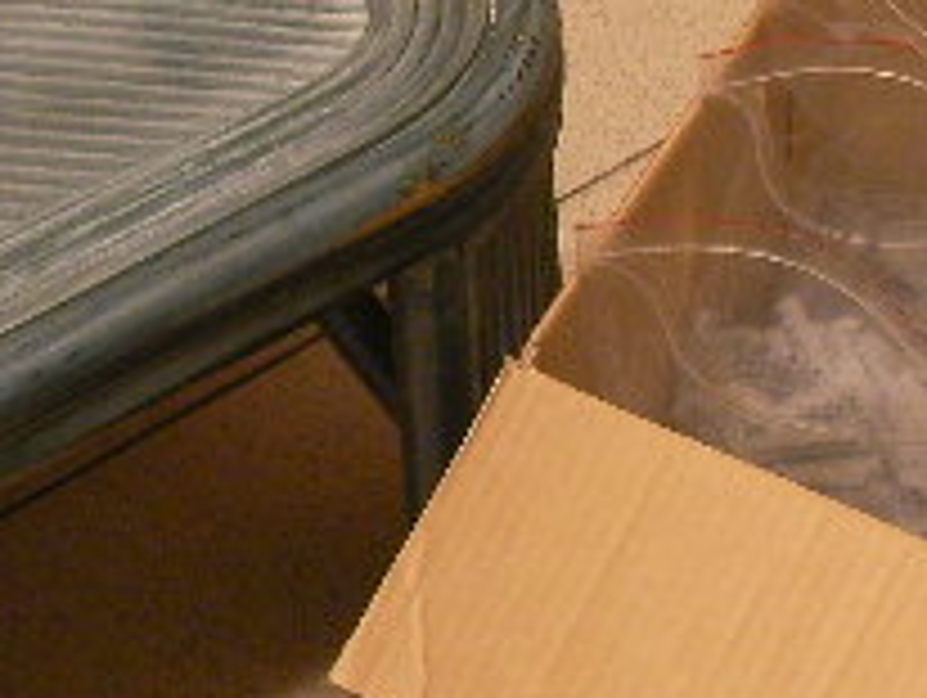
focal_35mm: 118
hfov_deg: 16.4
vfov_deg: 12.6
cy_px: 207
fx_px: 3164
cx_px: 72
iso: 200
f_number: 3.5
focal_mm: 6.3
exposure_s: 1/5.7
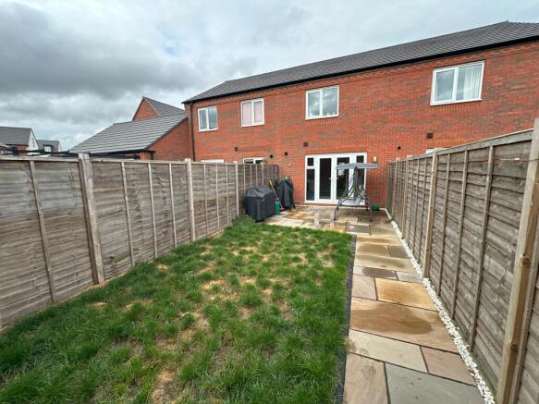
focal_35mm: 14
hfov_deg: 102.1
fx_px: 218
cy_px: 202
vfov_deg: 85.7
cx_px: 270
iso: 40
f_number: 2.2
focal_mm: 2.22
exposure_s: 1/325
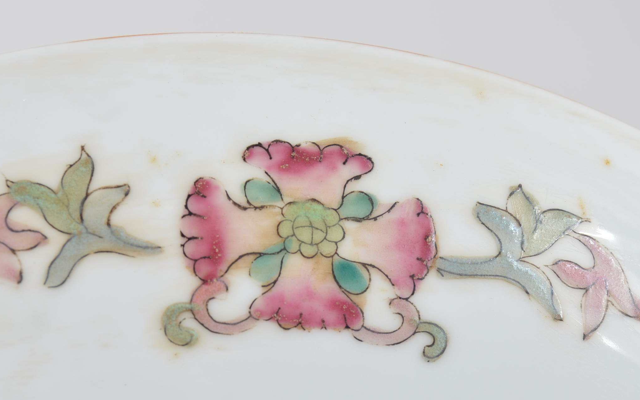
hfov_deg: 16.9
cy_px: 277
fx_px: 2158
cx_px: 268
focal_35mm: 124
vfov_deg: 10.6
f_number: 7.1
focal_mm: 55
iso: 100
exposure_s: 1/80
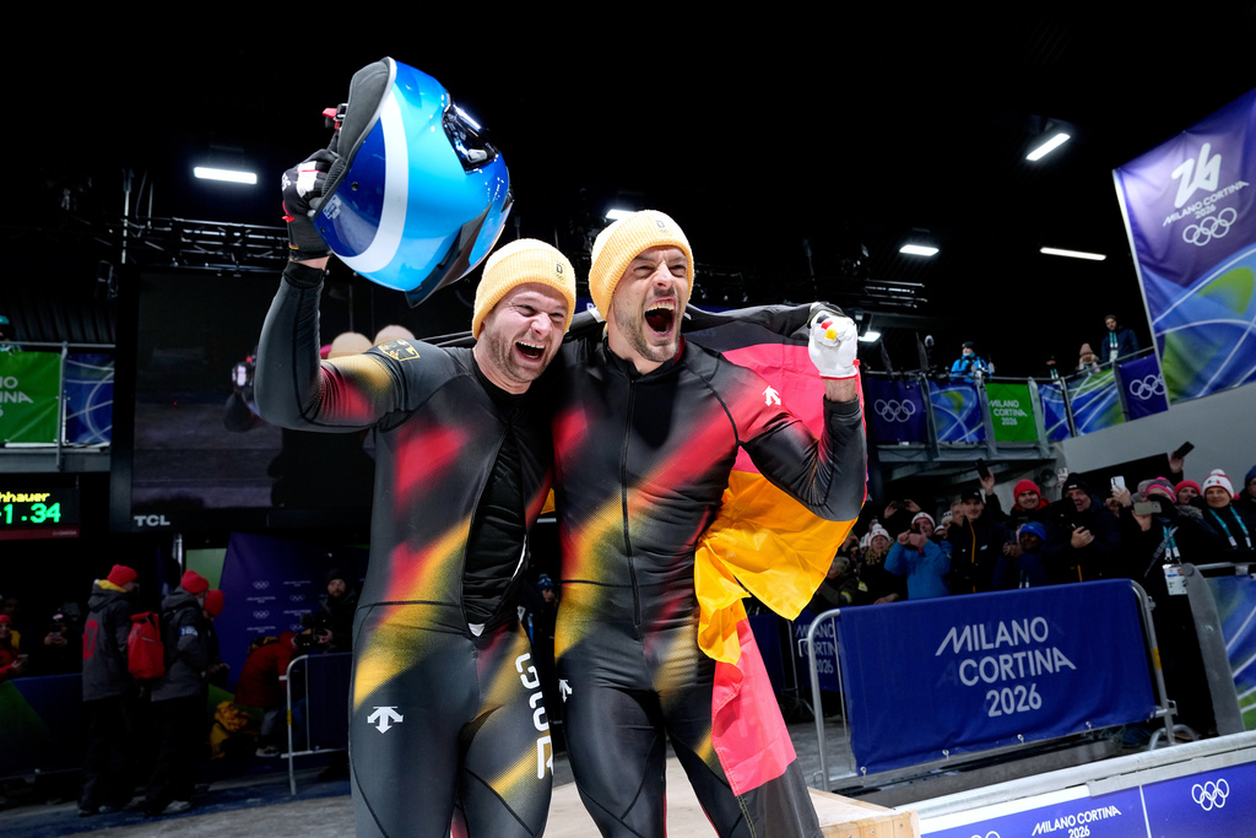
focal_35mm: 24
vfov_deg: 53.1
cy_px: 419
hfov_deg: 73.7
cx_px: 628
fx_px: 837
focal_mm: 24
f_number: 4
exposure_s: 1/1000
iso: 1600
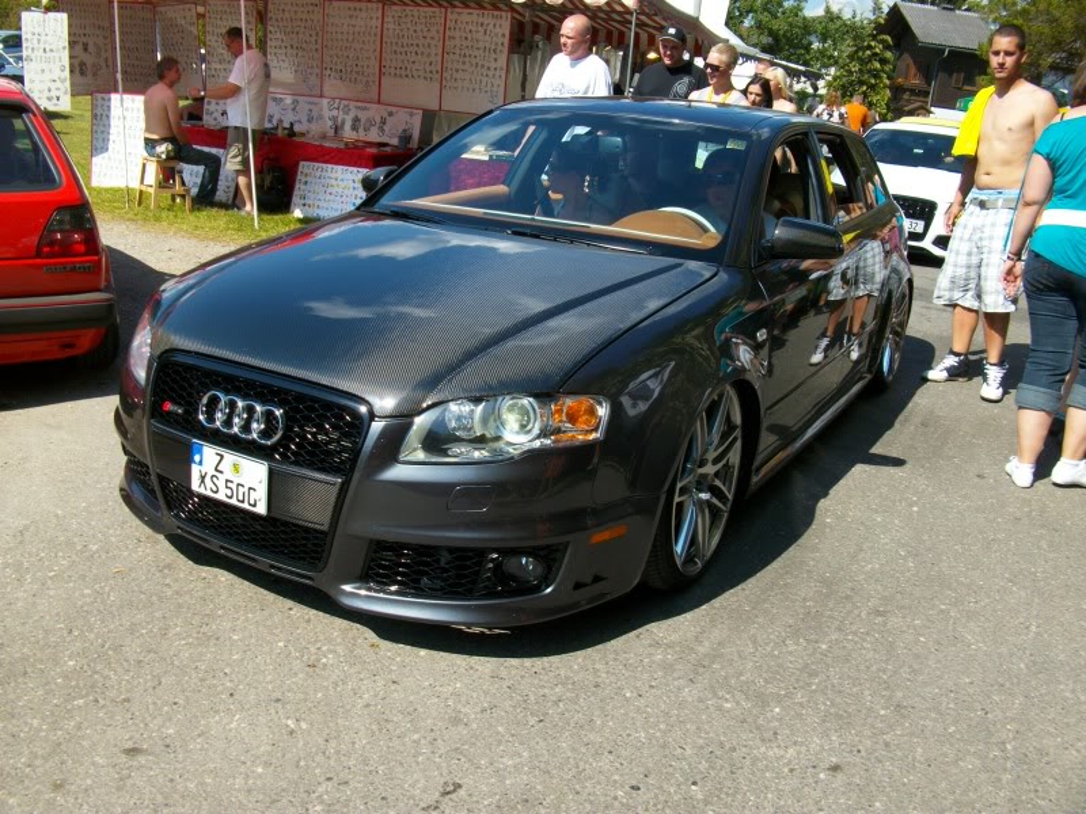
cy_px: 407
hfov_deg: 54.0
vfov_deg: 41.8
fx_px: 1067
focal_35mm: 34
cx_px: 543
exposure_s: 1/265
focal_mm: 5.7
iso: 80
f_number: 5.5
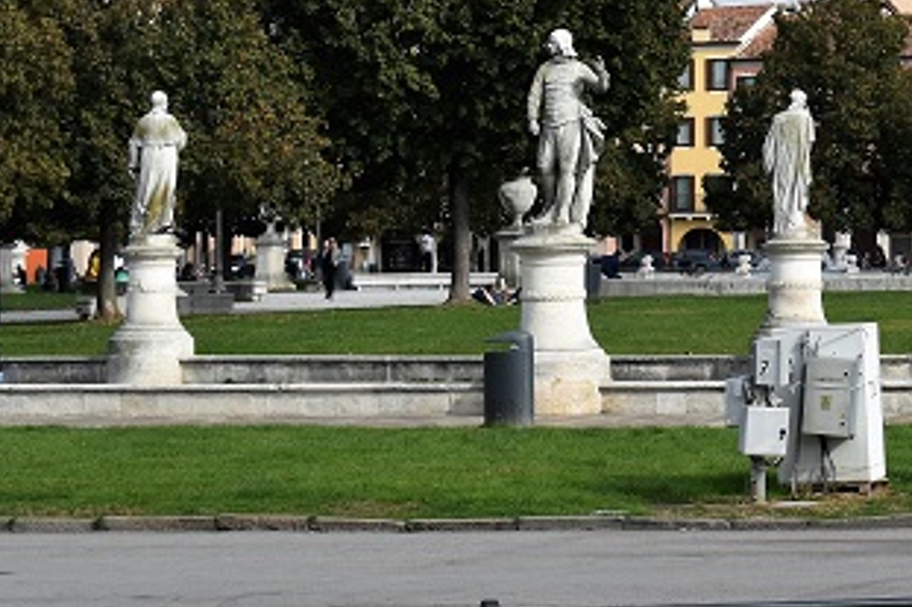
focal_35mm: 195
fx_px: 4949
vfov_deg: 7.0
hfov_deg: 10.3
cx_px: 1226
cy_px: -62
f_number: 10
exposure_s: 1/400
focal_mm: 45
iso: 200
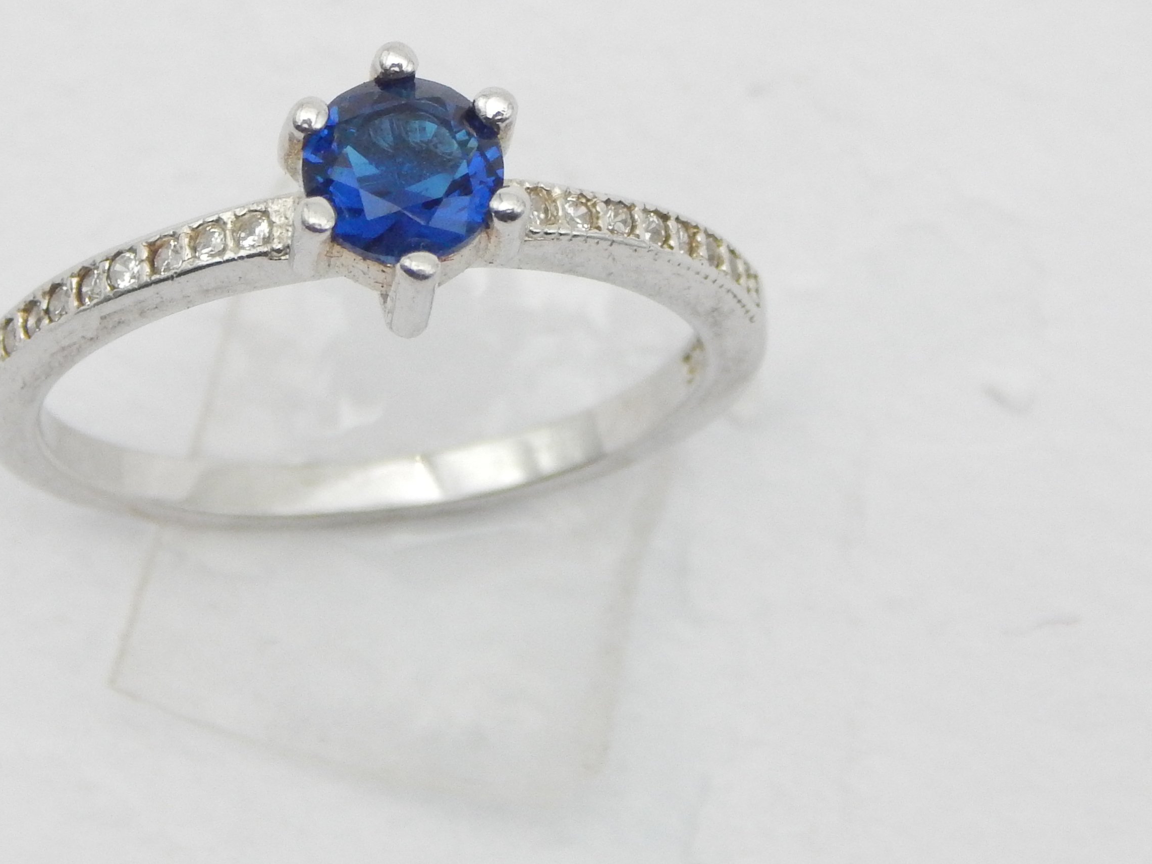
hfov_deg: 6.1
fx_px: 10749
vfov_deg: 4.6
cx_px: 408
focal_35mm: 323
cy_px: 237
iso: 400
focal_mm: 28.7
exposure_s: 1/200
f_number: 5.1
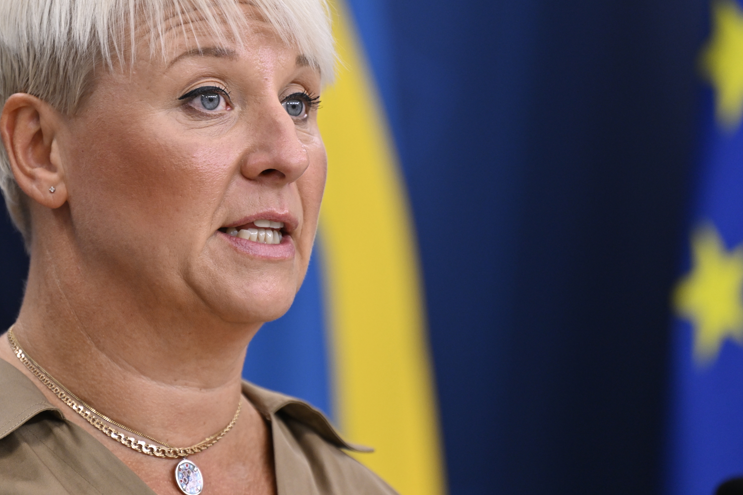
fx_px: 8131
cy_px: 151
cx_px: 267
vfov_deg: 3.5
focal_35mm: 394
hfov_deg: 5.2
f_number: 4
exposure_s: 1/250
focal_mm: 280
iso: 1250
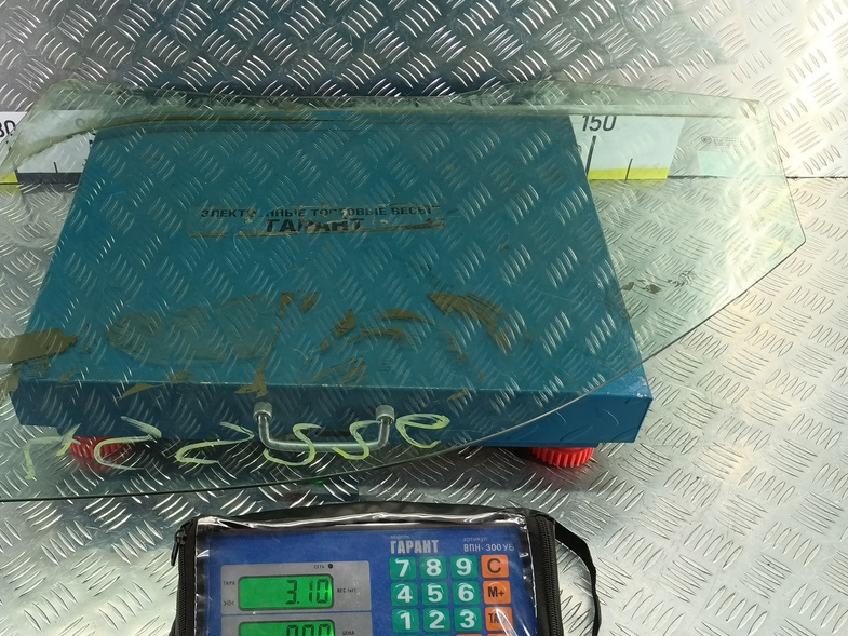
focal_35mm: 30
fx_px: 735
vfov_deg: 46.7
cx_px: 300
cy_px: 367
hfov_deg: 58.9
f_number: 1.6
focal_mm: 4.11
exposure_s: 1/50
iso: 171
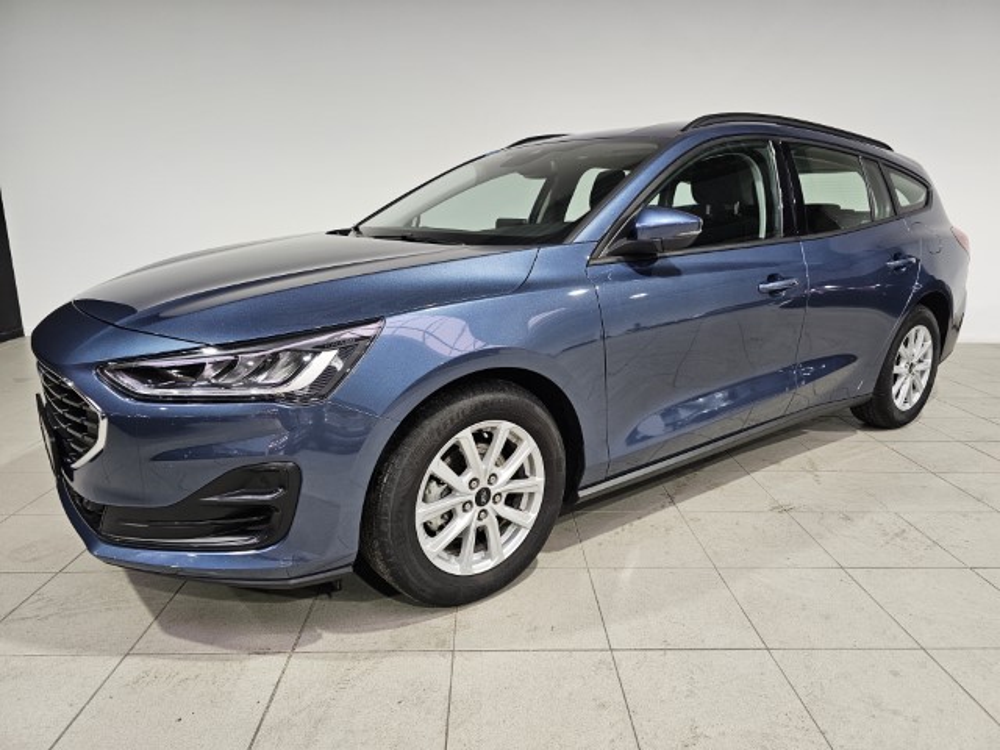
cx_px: 500
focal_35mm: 23
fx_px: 664
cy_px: 375
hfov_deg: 73.9
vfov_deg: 58.9
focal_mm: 6.3
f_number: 1.7
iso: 160
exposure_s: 1/100
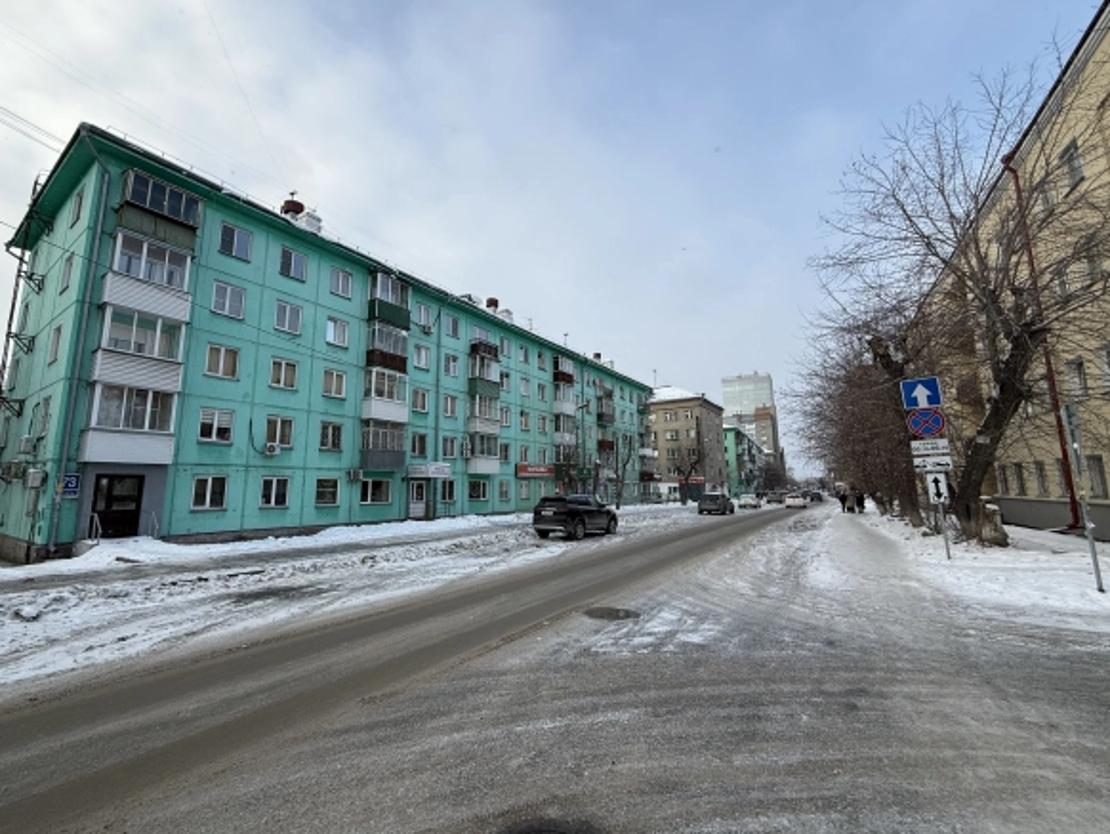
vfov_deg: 81.8
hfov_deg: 98.0
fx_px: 481
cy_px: 412
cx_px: 521
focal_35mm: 15
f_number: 2.2
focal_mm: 2.22
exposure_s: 1/734
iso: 50
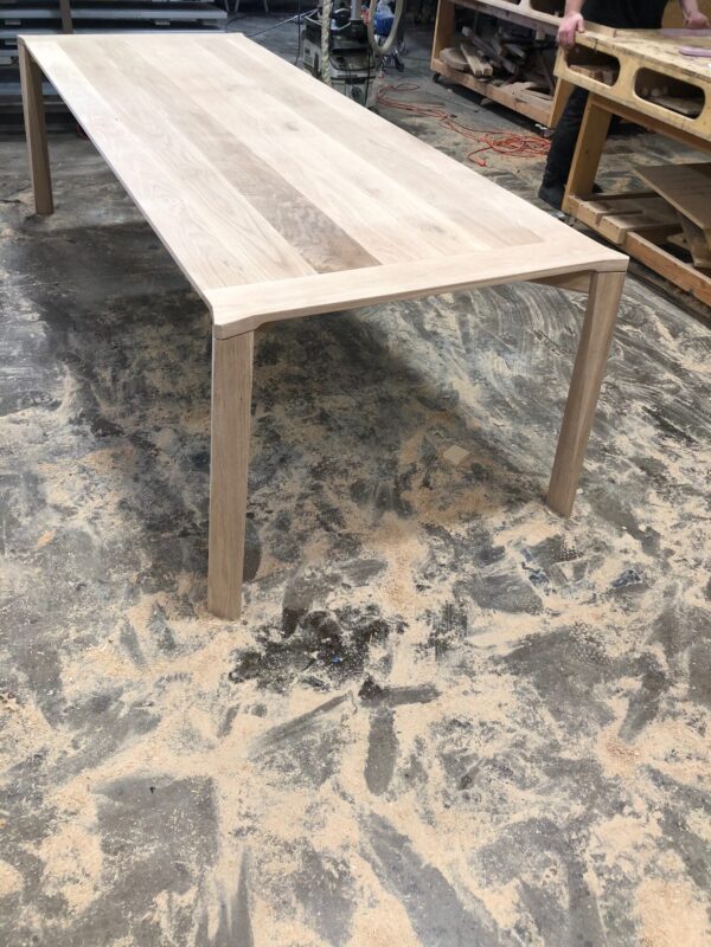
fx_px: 767
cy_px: 474
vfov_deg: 63.4
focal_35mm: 28
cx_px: 356
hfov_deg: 49.7
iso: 32
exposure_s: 1/24
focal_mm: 4
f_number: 1.8
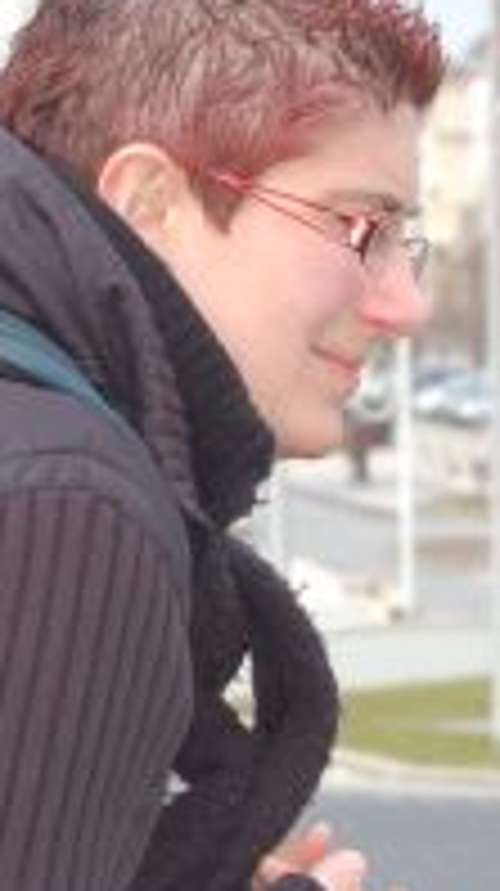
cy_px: 320
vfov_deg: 7.7
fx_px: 6586
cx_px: 36
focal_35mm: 279
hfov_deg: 4.3
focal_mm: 55
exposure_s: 1/250
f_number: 5.6
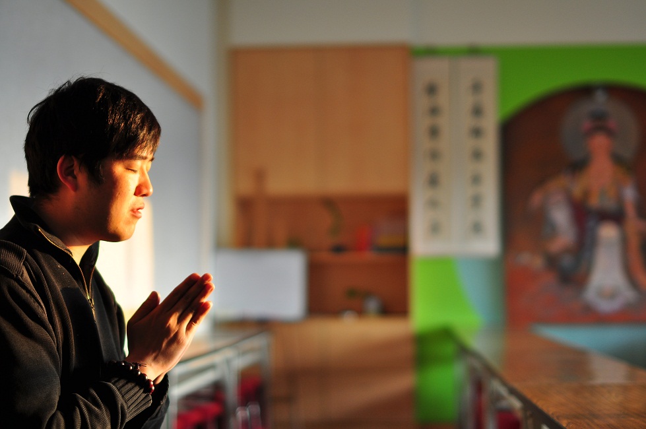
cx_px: 323
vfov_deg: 18.1
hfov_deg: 27.0
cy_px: 214
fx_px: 1344
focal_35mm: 75
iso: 200
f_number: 1.4
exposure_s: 1/60
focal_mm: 50
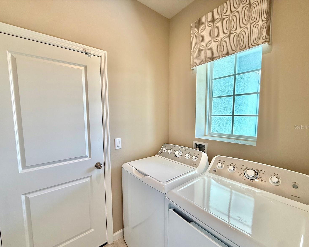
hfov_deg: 96.7
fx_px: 137
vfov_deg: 84.0
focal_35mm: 15
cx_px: 145
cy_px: 127
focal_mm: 2.22
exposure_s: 1/120
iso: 80
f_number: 2.2
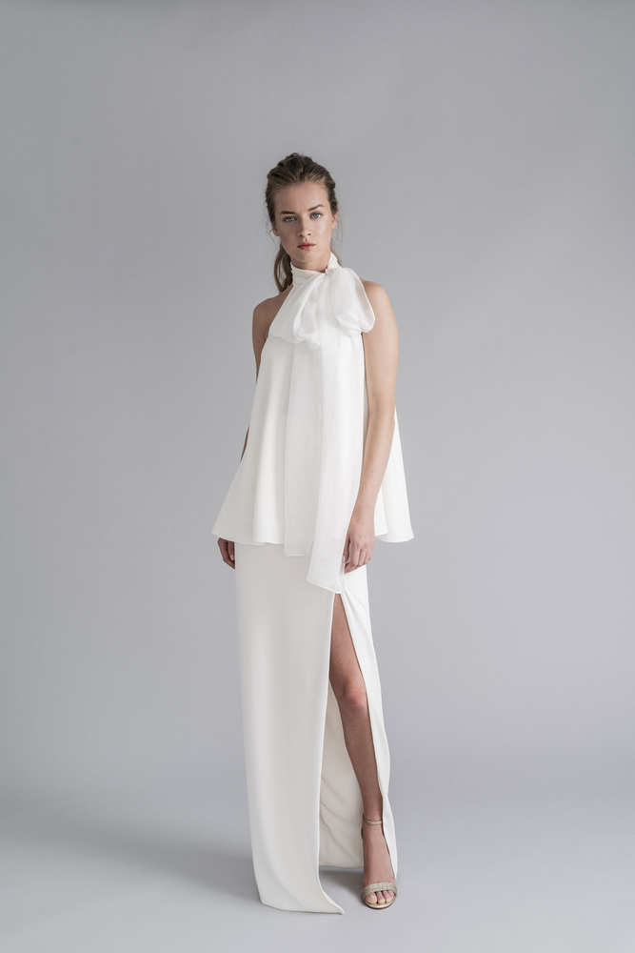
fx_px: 1322
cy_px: 476
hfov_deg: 27.0
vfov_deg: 39.6
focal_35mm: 50
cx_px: 318
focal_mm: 50
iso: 80
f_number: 9
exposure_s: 1/125
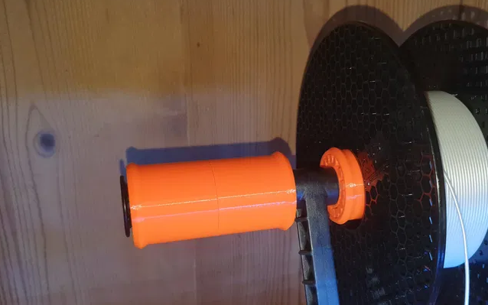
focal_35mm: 36
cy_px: 195
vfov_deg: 35.1
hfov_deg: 53.7
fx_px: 479
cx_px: 289
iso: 125
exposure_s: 1/50
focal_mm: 4.32
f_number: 1.5
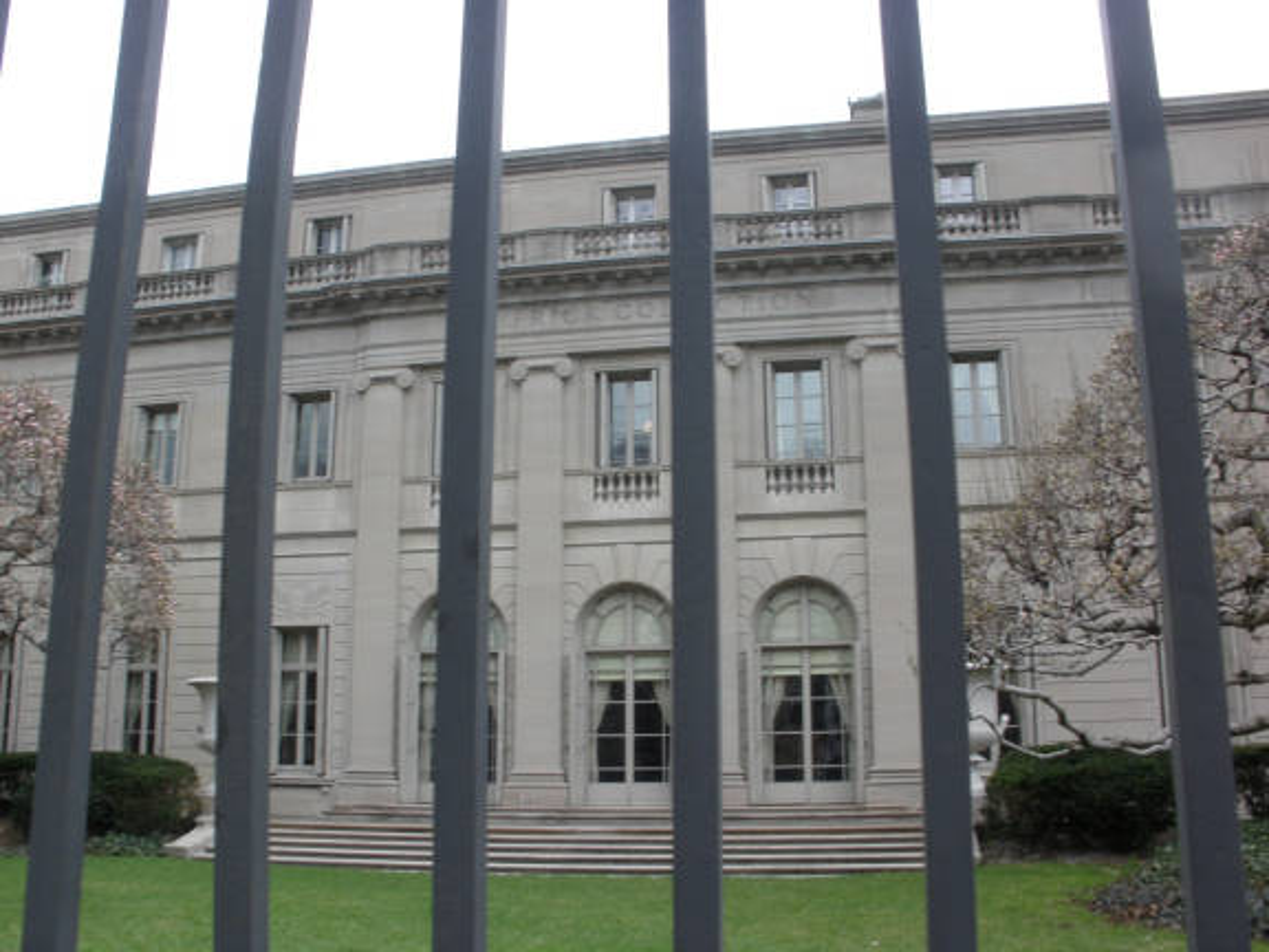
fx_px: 1320
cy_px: 476
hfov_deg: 51.4
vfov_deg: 39.7
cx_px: 634
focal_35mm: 36
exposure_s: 1/50
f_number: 5.6
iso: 64
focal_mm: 6.3
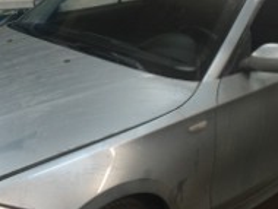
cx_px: 94
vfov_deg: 24.1
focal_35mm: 61
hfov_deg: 31.4
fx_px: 491
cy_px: 101
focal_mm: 4.15
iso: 200
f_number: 2.2
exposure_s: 1/33
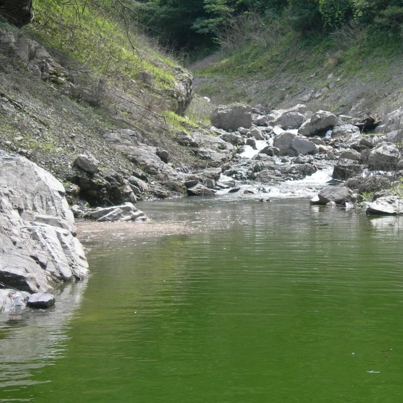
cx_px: 262
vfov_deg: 20.2
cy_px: 200
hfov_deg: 20.1
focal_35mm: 86
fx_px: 1133
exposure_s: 1/133
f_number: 3.7
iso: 50
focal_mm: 14.9
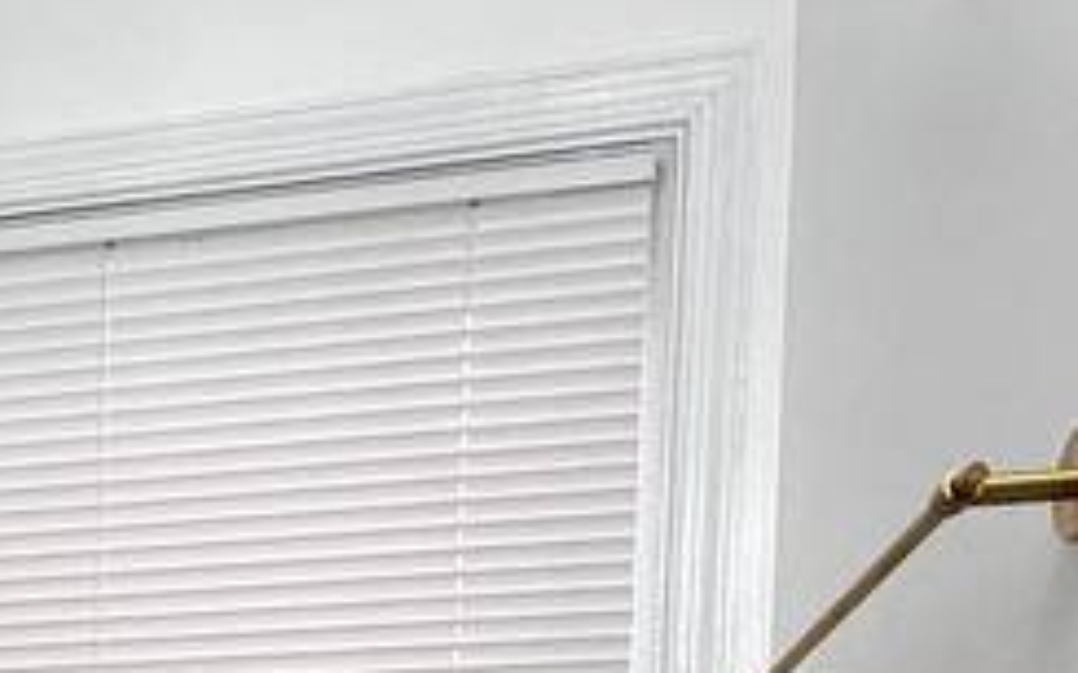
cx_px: -150
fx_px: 1821
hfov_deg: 29.3
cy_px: 1223
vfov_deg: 17.1
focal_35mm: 62
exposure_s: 1/120
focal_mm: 2.22
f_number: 2.2
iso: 320
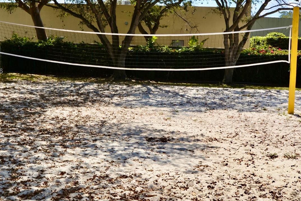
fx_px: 410
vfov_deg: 27.4
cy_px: 72
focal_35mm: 49
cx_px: 139
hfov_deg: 40.3
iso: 100
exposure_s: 1/200
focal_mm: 22
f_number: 7.1
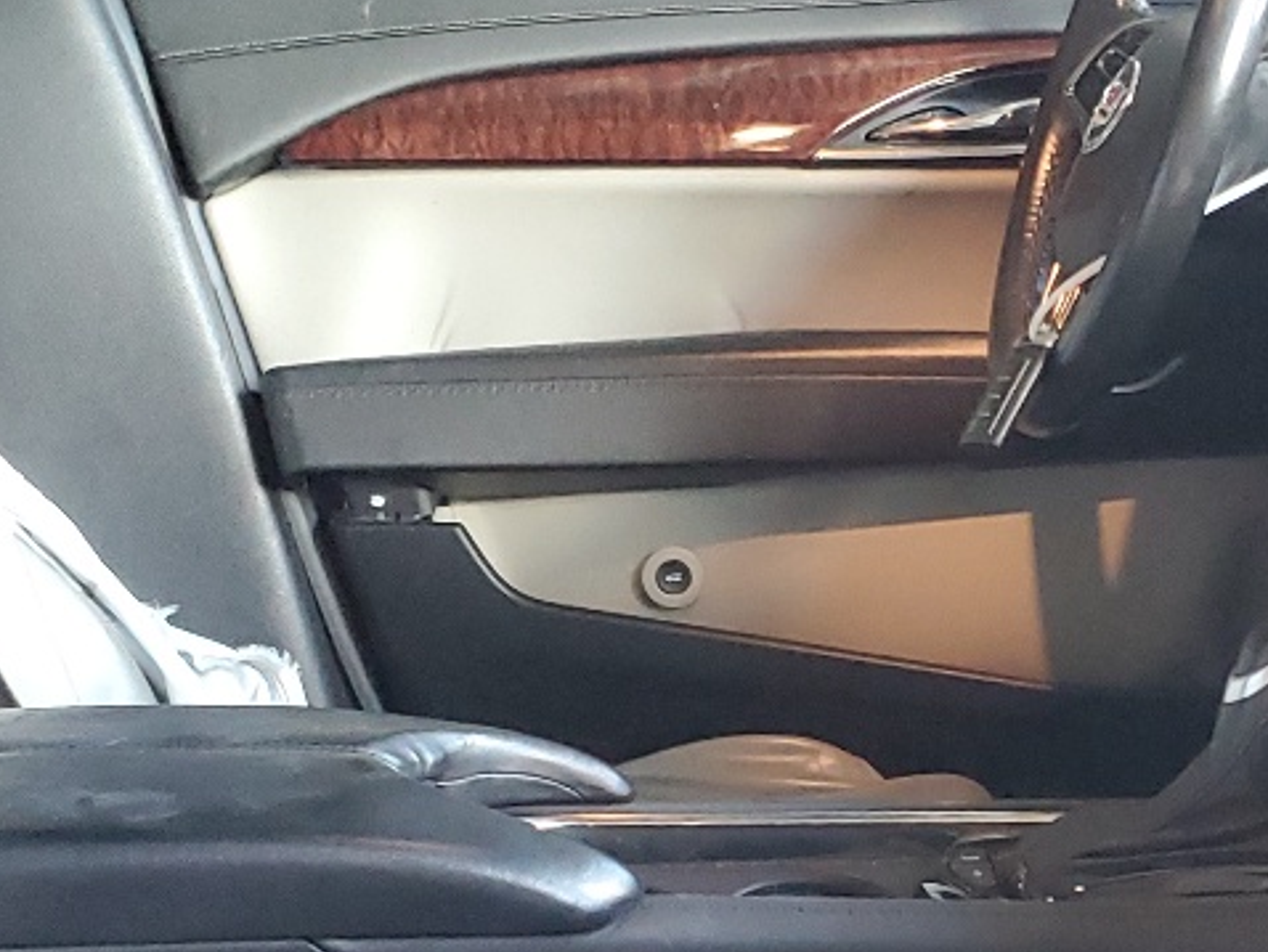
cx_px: 1125
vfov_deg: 16.8
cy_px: 822
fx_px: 3188
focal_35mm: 87
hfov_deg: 22.0
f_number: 1.5
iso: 382
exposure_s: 1/60.2
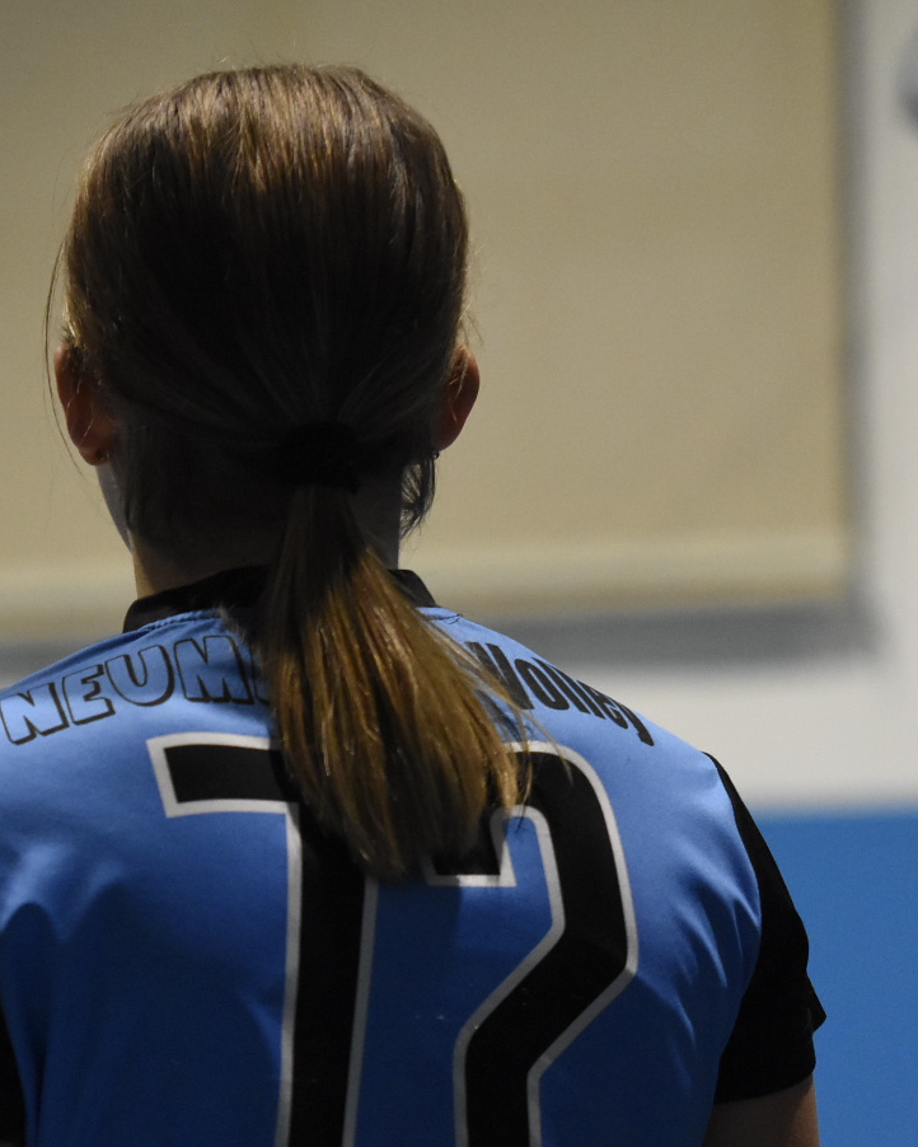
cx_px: -107
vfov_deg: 10.9
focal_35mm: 177
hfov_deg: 8.7
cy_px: 670
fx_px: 6009
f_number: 2.8
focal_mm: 70
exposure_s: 1/500
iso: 3200
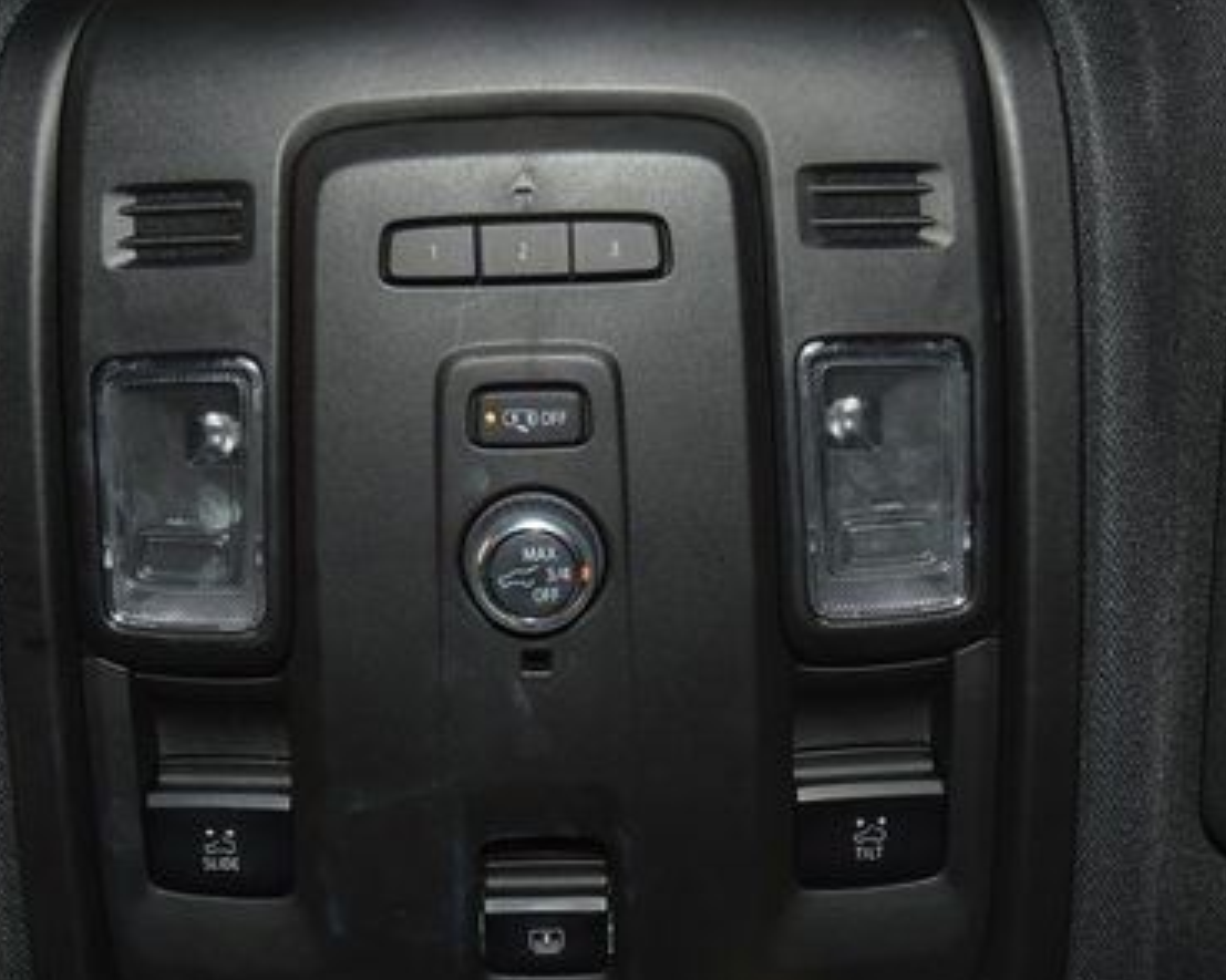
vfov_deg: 34.1
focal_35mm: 44
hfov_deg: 41.9
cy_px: 540
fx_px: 1596
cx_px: 538
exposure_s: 1/40
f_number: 3.5
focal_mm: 18
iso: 560
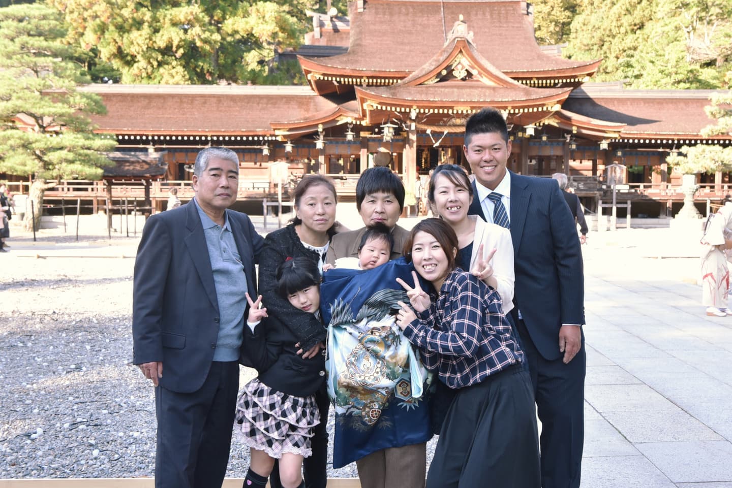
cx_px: 366
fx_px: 773
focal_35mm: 38
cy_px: 244
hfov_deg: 50.7
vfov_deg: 35.1
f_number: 8
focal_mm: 38
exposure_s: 1/250
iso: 1000
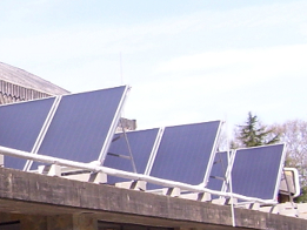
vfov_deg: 12.0
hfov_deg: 15.1
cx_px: -109
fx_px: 1100
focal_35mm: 124
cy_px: 113
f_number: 4.8
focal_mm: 6
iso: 80
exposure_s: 1/250
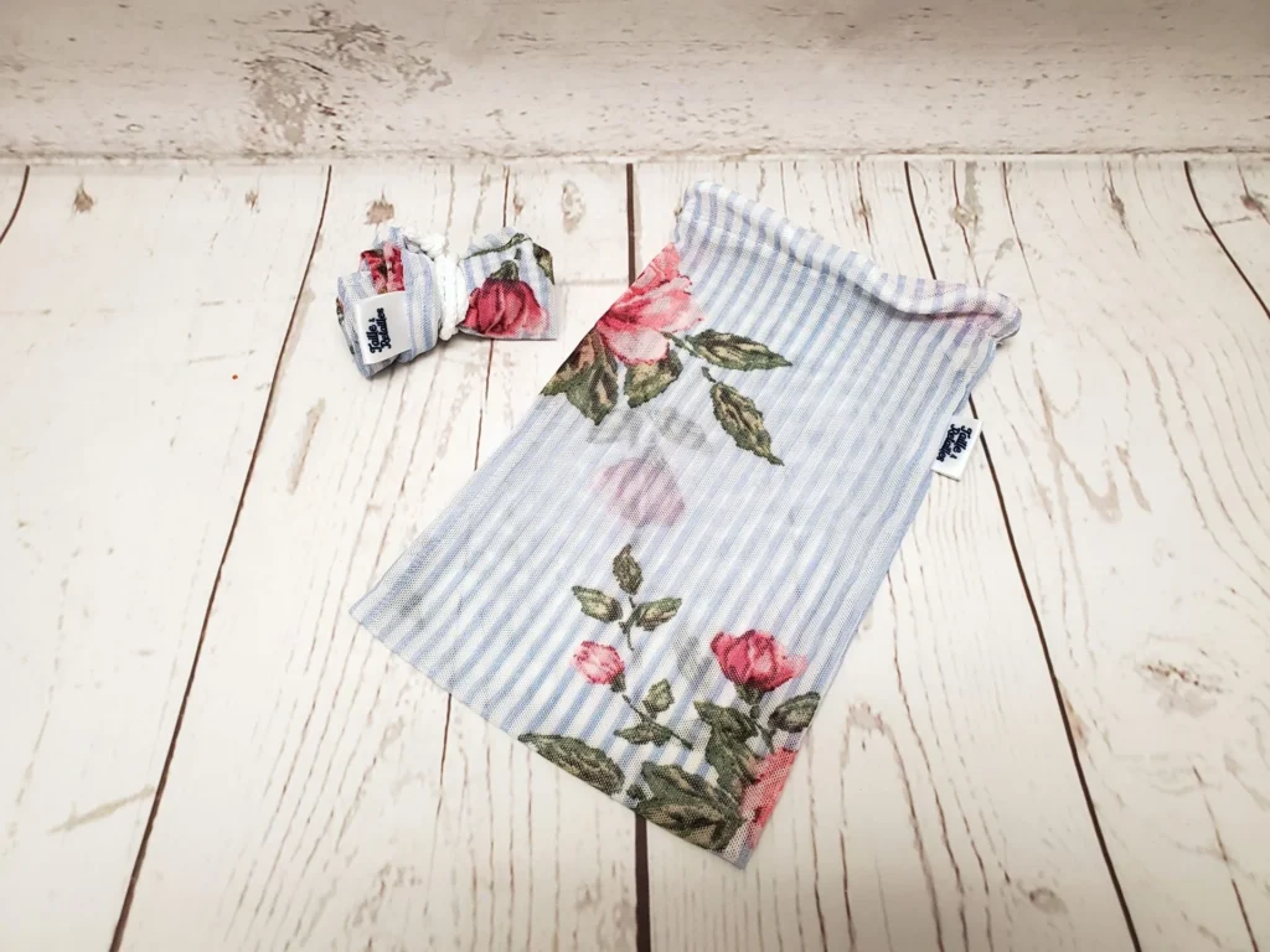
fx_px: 954
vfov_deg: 53.1
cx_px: 635
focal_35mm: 26
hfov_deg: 67.3
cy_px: 476
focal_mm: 4.3
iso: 250
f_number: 2.4
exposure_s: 1/120
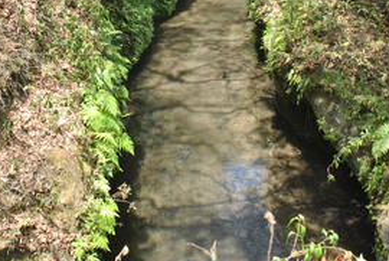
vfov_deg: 26.6
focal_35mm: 50
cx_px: 156
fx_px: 541
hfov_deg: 39.4
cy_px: 54
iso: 140
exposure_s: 1/125
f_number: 5.6
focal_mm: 18
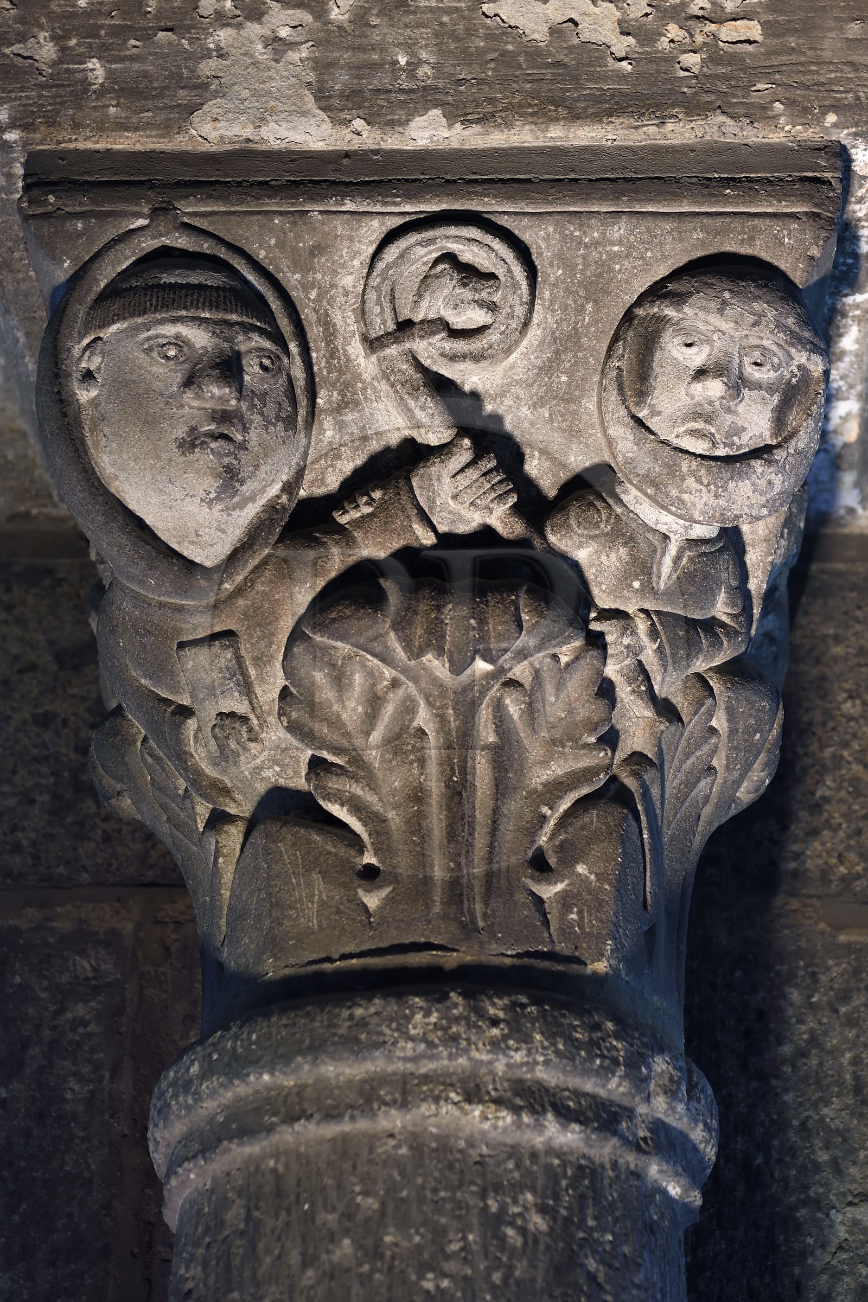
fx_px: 2531
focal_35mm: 70
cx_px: 434
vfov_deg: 28.8
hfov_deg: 19.5
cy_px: 651
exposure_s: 1/80
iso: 1600
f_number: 6.3
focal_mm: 70
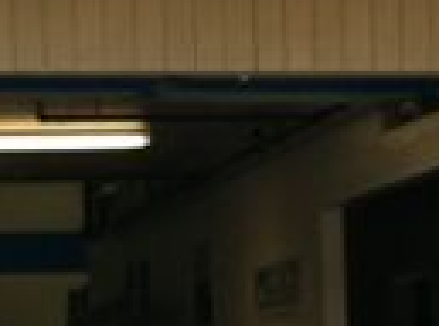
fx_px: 2643
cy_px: 285
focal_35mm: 209
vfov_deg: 7.1
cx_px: 204
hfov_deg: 9.5
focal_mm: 3.85
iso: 80
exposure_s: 1/129
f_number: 2.8
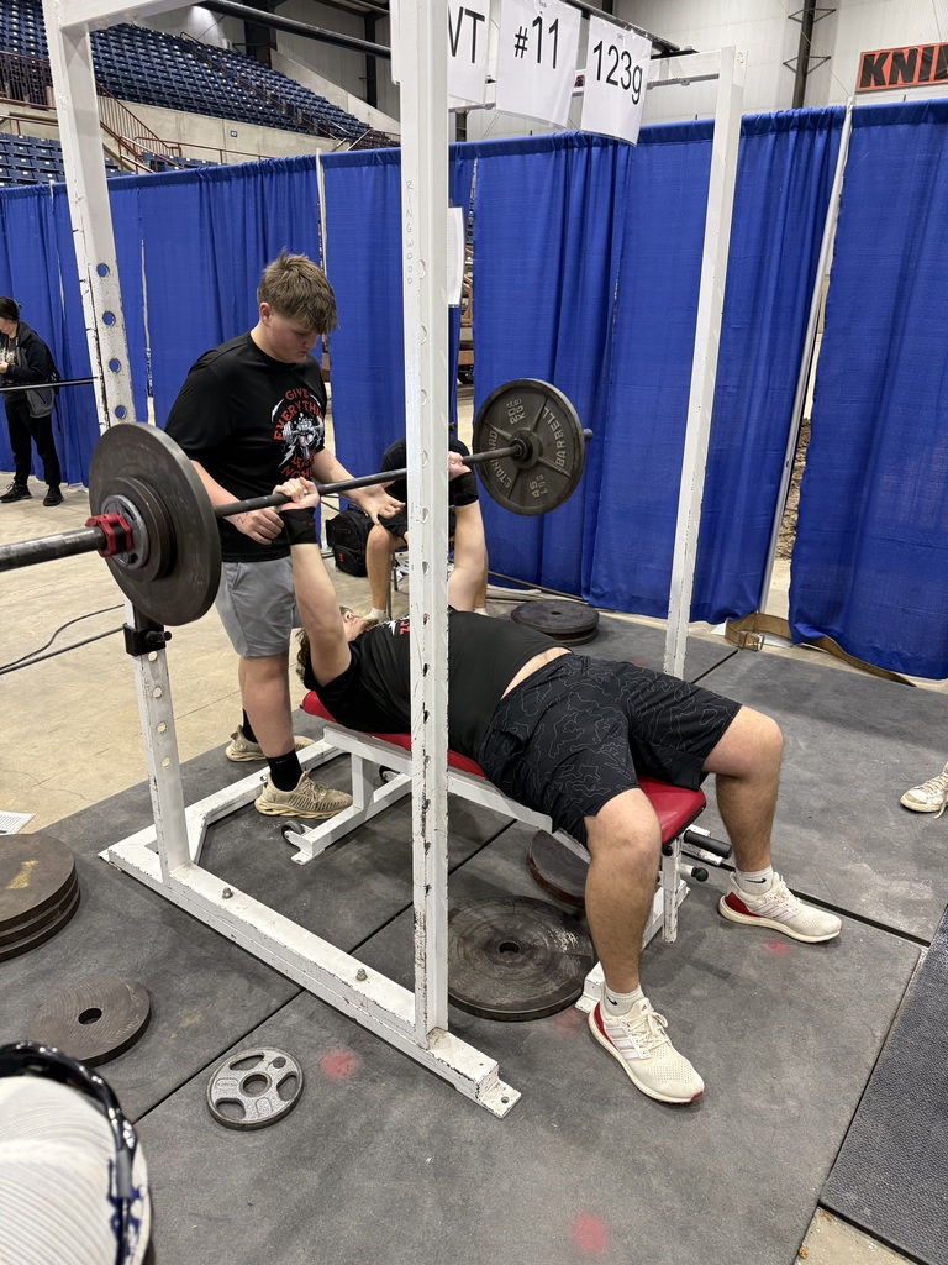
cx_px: 474
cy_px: 632
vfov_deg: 71.6
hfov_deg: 56.8
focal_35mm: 24
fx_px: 876
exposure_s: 1/60
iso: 250
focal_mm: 6.76
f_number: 1.78
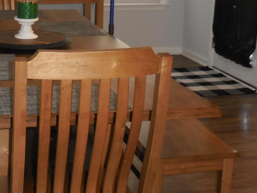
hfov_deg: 24.6
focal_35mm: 79
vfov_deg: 18.6
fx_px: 586
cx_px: 82
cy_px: 67
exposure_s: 1/60
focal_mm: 8.1
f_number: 4.2
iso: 640
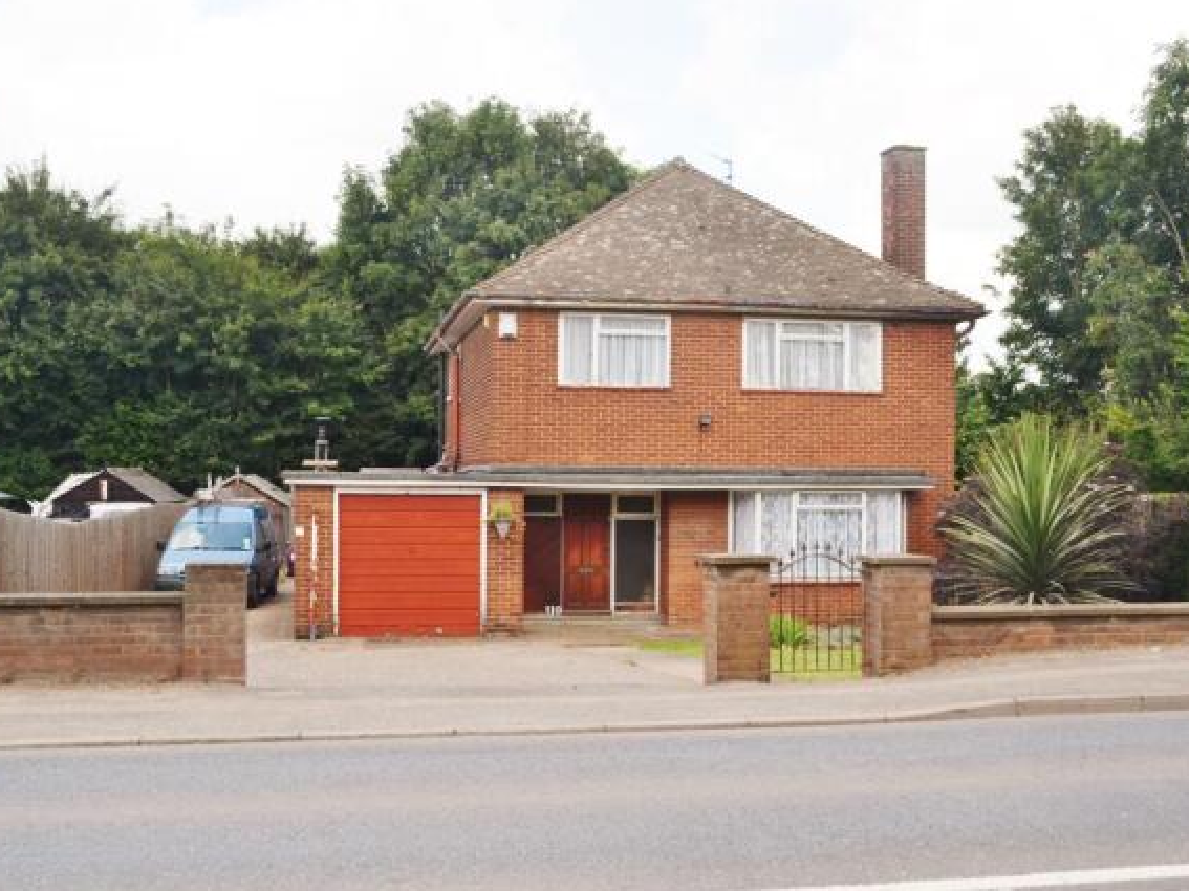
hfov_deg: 46.8
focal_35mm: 40
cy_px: 446
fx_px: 1374
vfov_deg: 35.9
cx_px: 626
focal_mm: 24
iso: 100
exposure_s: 1/200
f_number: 7.1
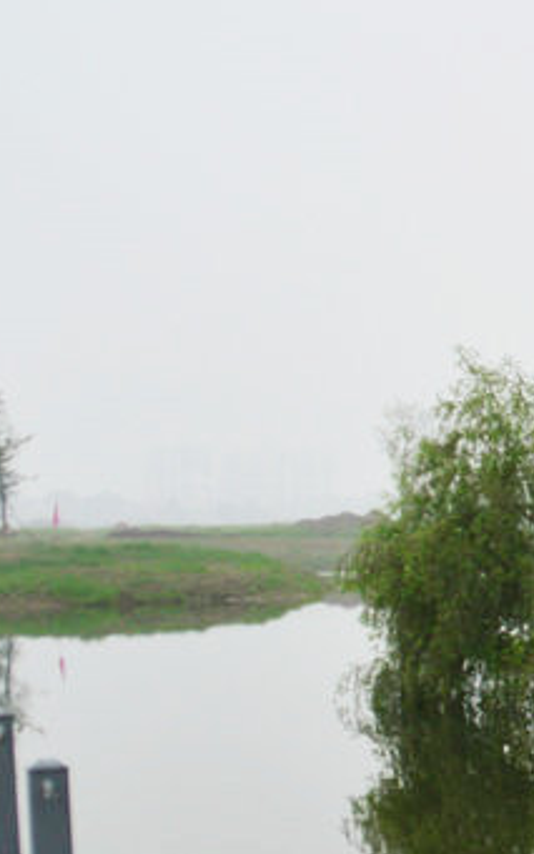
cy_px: 774
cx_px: 1087
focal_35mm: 97
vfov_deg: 21.0
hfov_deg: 11.9
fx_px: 2260
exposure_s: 1/250
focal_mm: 18
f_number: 3.5
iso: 160
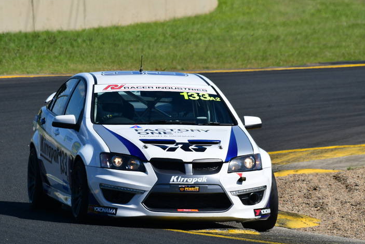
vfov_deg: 1.6
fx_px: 8655
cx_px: 162
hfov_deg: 2.4
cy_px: 114
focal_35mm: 853
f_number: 11
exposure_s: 1/640
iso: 320
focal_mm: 500
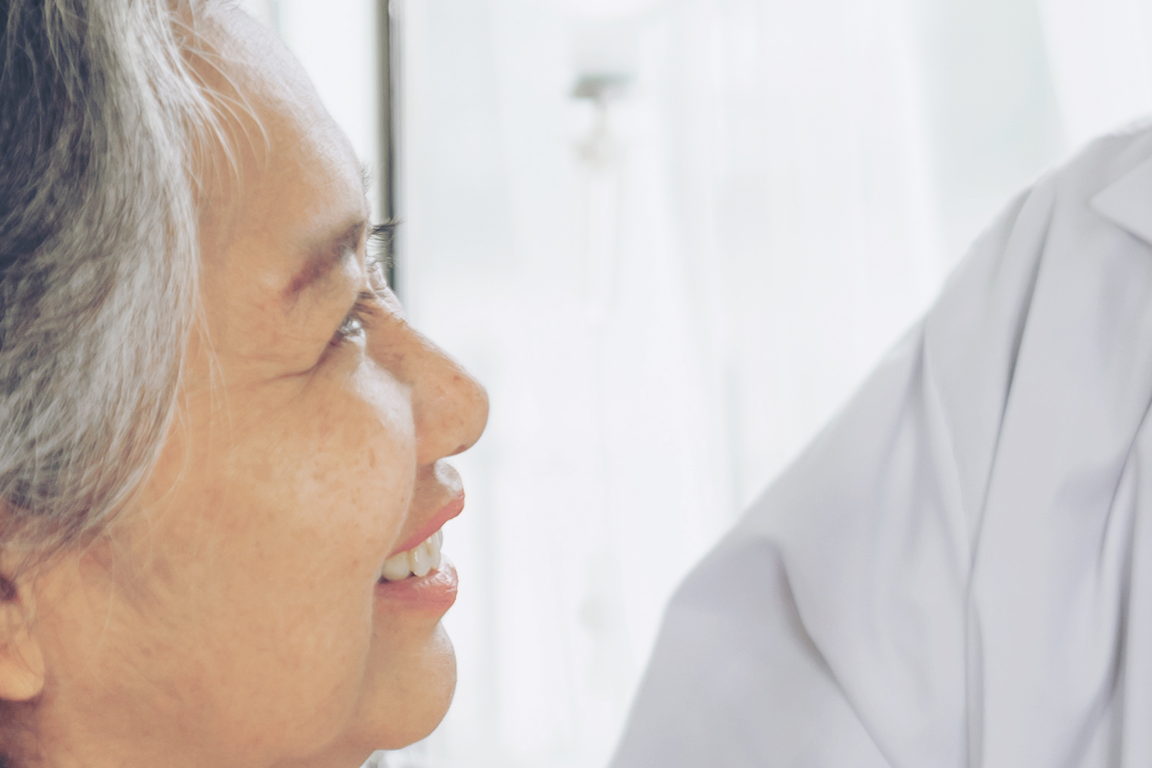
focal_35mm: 224
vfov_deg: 6.1
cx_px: 978
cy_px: 483
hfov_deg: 9.2
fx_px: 7167
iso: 100
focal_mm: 58
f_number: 2.8
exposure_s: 1/60
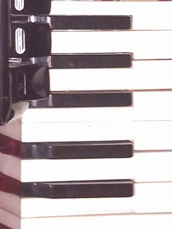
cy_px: -54
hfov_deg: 12.2
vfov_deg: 16.9
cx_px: -138
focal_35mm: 111
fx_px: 736
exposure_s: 1/25.1
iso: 500
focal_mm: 4
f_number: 1.8
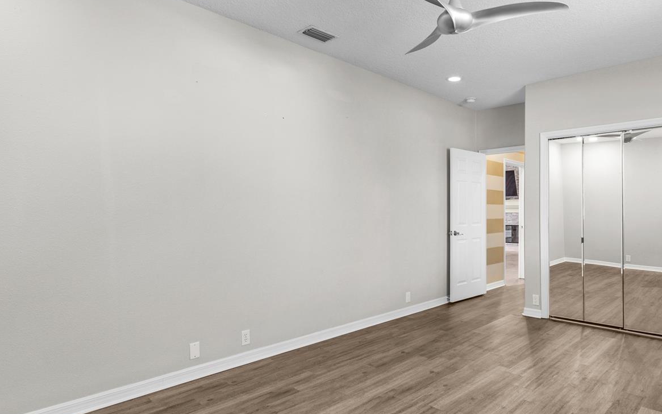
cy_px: 213
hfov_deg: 81.5
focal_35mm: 21
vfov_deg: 57.3
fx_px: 379
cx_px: 390
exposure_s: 1/1.25
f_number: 7.1
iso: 100
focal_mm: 10
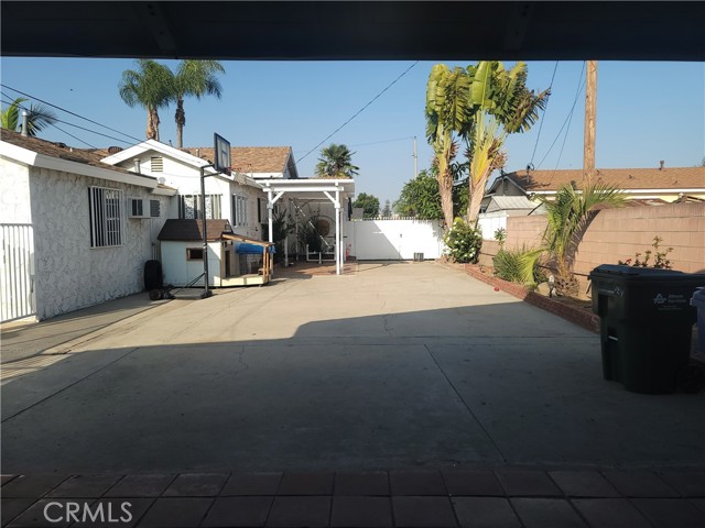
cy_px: 264
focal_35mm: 25
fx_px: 509
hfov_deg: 69.4
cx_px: 352
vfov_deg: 54.9
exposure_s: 1/646
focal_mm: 7
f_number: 1.8
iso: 20
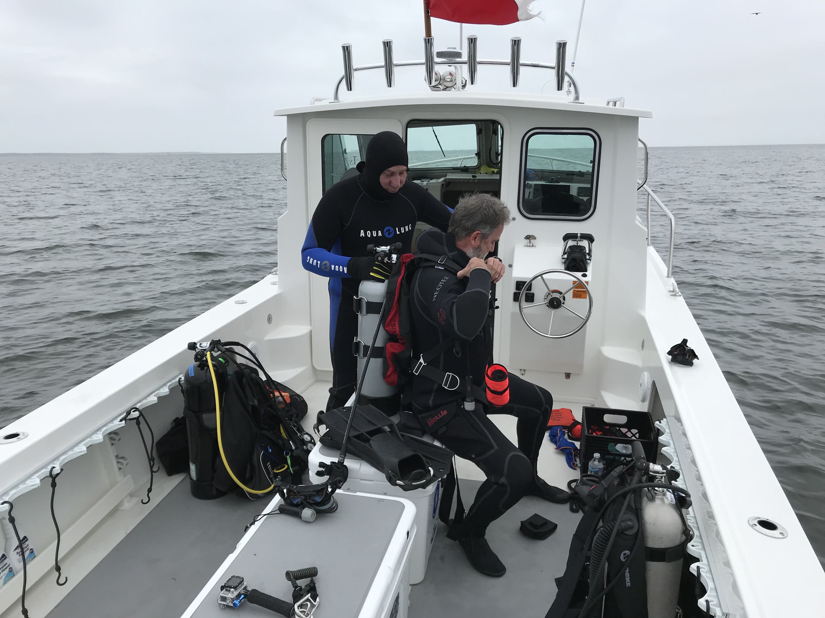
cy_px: 309
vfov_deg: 49.7
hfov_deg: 63.4
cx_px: 412
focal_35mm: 28
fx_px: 667
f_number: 1.8
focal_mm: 3.99
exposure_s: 1/1030
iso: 20
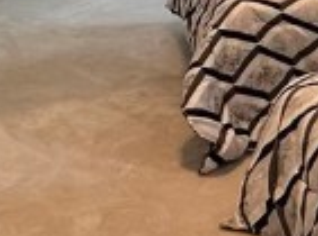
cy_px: -144
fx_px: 935
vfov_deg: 13.4
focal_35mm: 102
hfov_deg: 19.2
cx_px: 235
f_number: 2.2
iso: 250
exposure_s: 1/60
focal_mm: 2.22
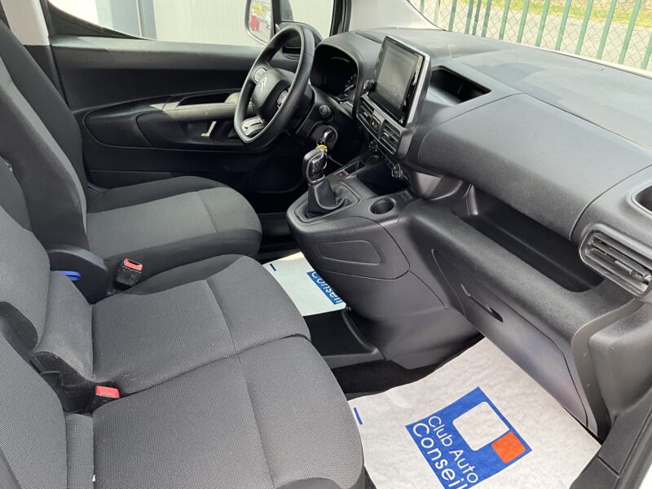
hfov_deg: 61.7
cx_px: 326
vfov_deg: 48.2
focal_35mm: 29
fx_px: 546
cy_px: 244
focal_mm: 3
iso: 32
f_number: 1.8
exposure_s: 1/124
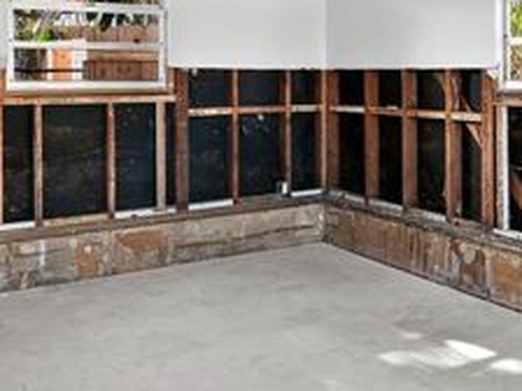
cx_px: 374
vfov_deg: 31.7
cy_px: 61
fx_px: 664
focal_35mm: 44
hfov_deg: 42.0
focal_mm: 7
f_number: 11
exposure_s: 1/13
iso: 400
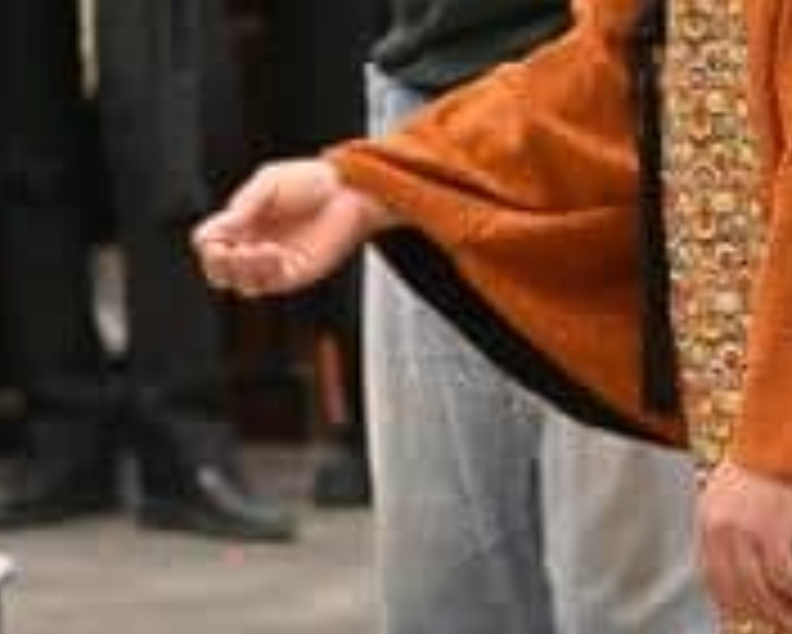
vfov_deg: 4.0
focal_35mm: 383
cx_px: 603
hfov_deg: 5.0
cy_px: 16
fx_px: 8983
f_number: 2.8
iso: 80
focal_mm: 70
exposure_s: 1/100
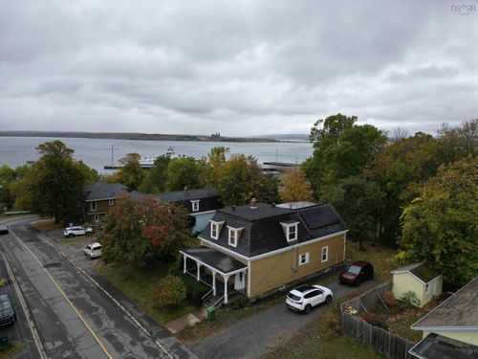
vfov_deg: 56.8
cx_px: 239
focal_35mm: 24
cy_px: 180
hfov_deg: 71.6
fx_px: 331
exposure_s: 1/1500
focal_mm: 6.72
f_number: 1.7
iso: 100
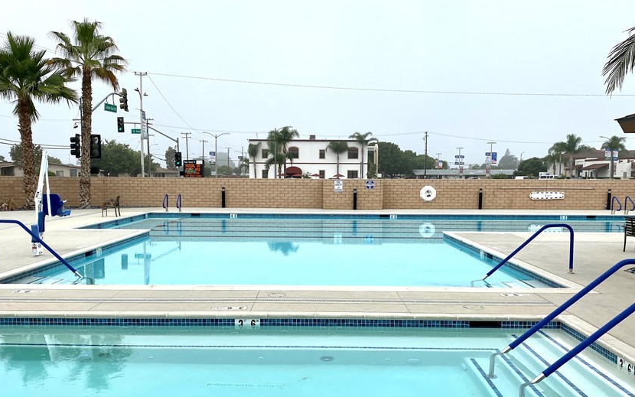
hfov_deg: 56.7
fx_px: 588
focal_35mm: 34
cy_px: 242
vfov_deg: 37.1
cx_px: 314
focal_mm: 4.25
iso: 32
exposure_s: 1/1927
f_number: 1.8
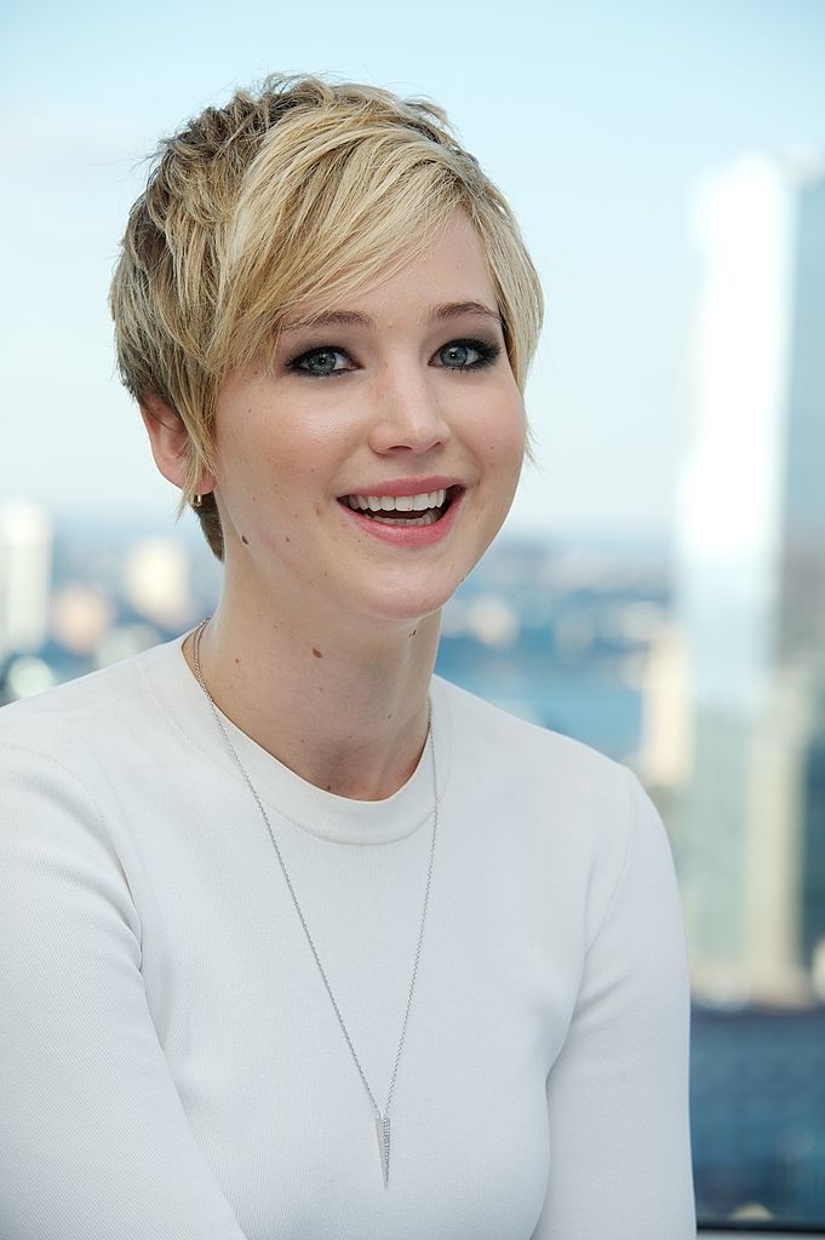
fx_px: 5509
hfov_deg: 8.6
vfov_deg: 12.8
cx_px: 412
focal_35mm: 160
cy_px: 620
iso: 400
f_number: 8
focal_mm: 160
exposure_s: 1/200
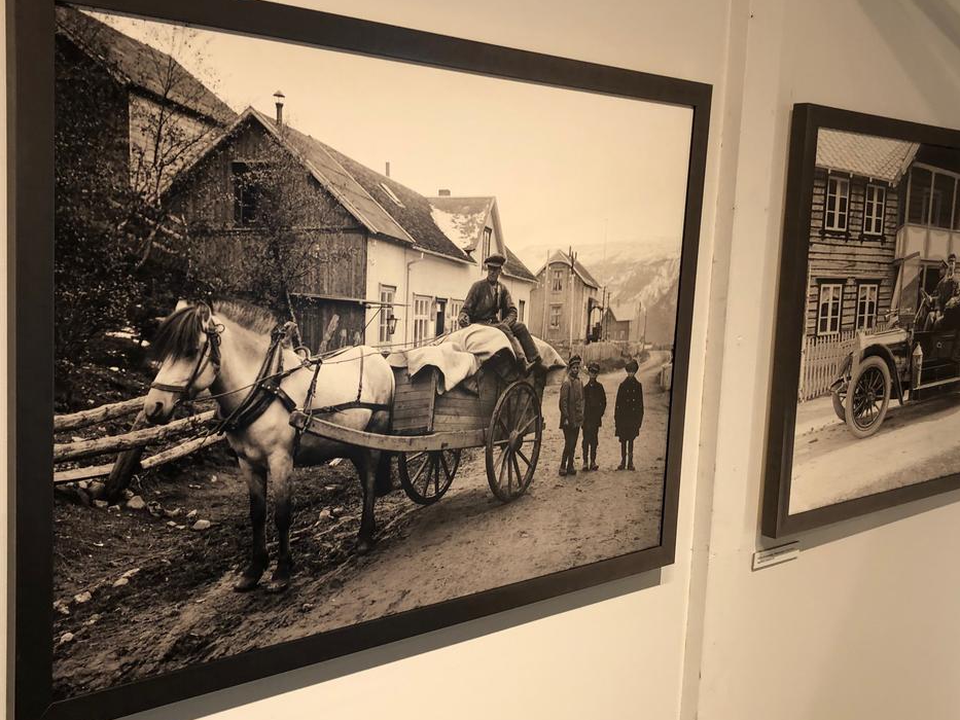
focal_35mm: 36
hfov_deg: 51.3
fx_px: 999
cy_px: 343
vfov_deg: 39.7
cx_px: 460
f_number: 1.8
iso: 40
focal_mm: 3.99
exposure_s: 1/17
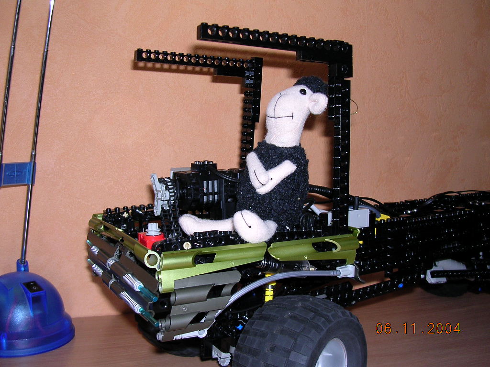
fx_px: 538
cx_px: 245
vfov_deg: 37.7
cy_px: 184
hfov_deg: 49.0
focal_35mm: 38
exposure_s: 1/60.1
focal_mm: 5.8
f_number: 2.8
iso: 100
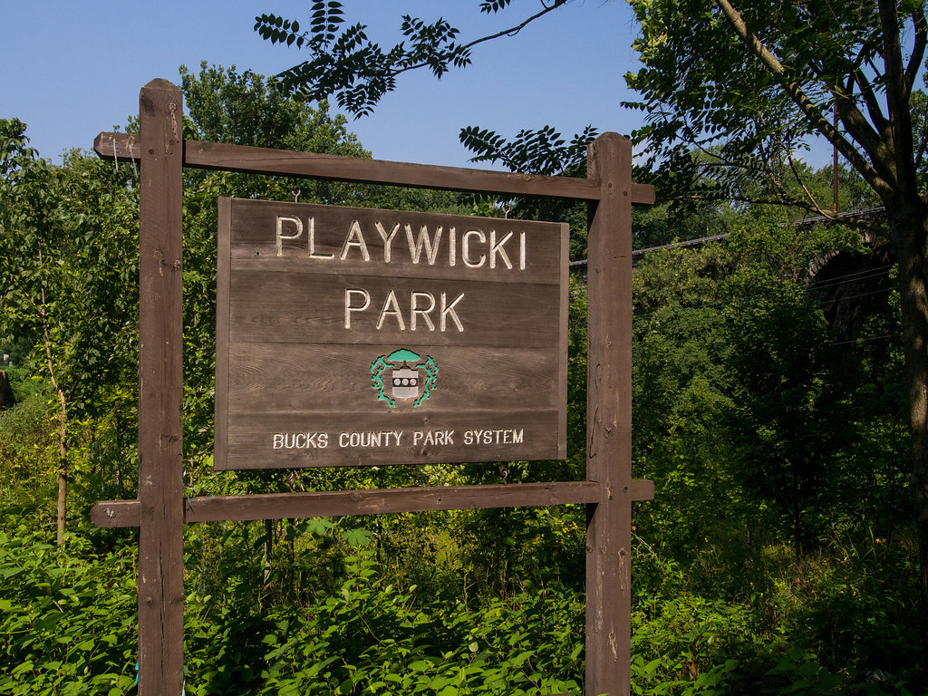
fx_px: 965
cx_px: 464
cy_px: 348
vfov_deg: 39.7
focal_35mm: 36
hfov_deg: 51.4
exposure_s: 1/4000
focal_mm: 18
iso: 800
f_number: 6.7
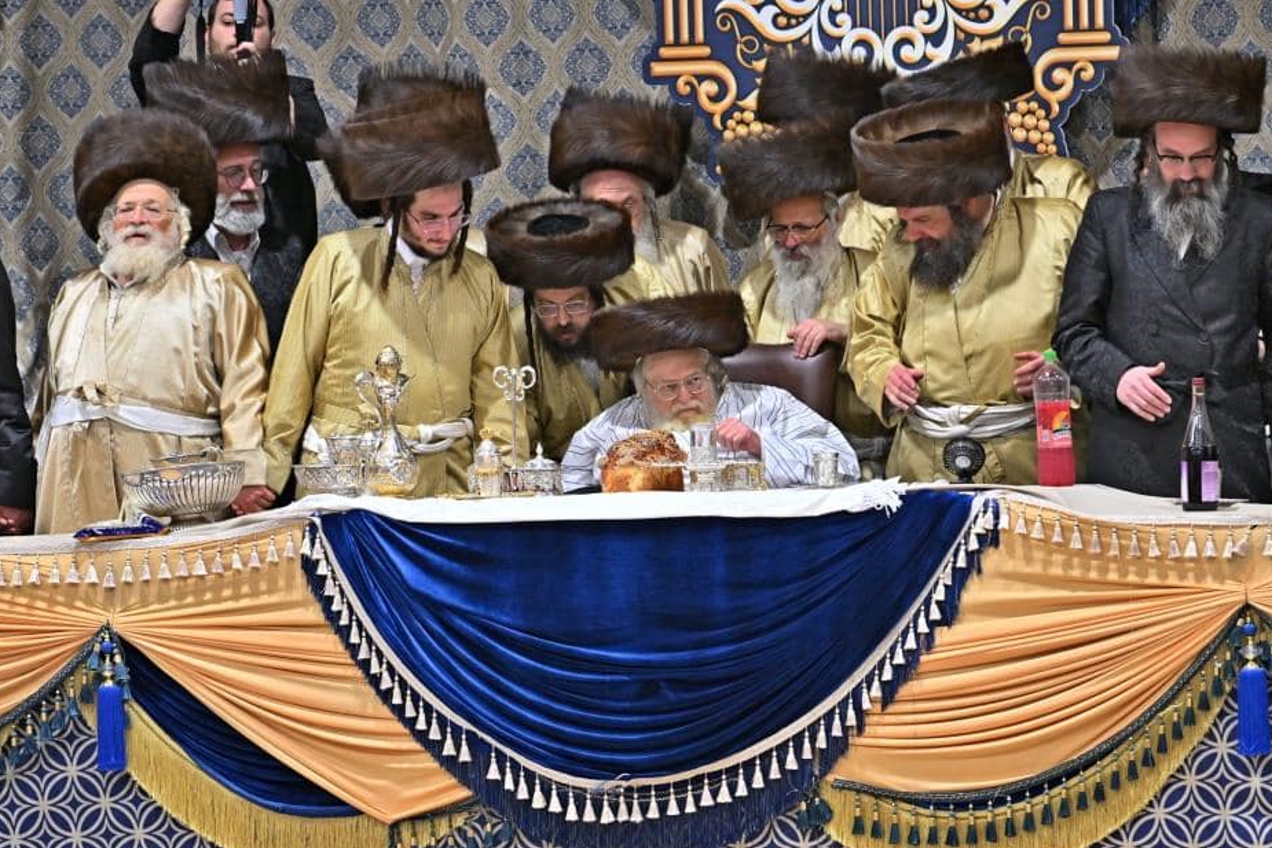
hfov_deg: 6.2
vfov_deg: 4.1
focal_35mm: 332
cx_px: 666
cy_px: 447
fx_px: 11732
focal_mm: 200
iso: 640
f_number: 2.8
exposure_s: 1/250
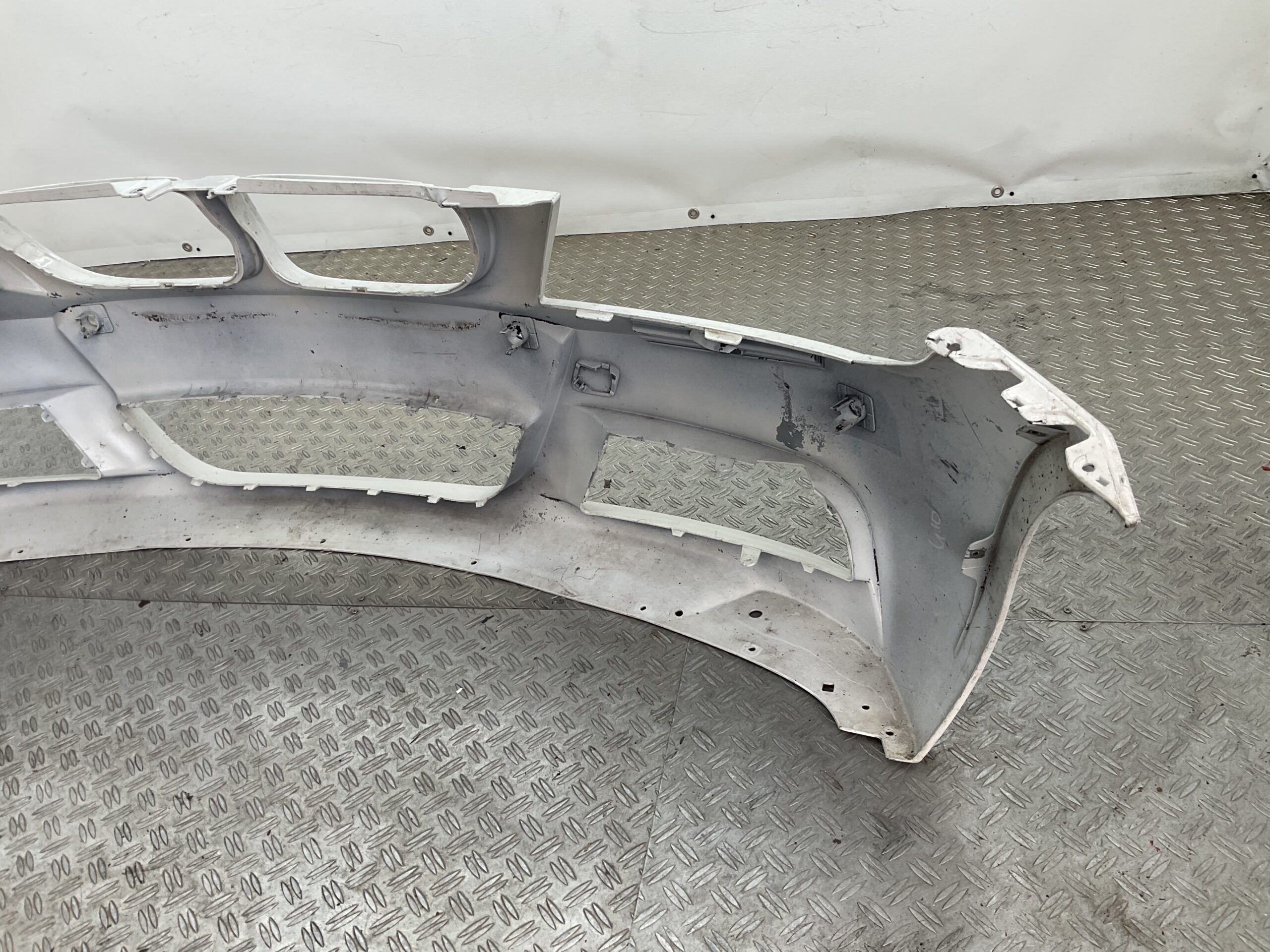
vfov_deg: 48.2
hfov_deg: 61.7
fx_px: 1064
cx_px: 635
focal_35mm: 29
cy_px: 476
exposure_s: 1/100
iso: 16
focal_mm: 3
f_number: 1.8
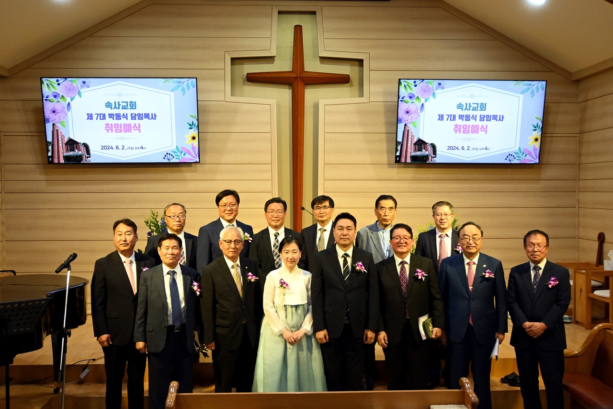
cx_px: 306
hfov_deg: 48.7
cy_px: 204
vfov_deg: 33.6
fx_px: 677
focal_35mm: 40
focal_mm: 26.5
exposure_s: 1/125
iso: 1250
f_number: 4.5
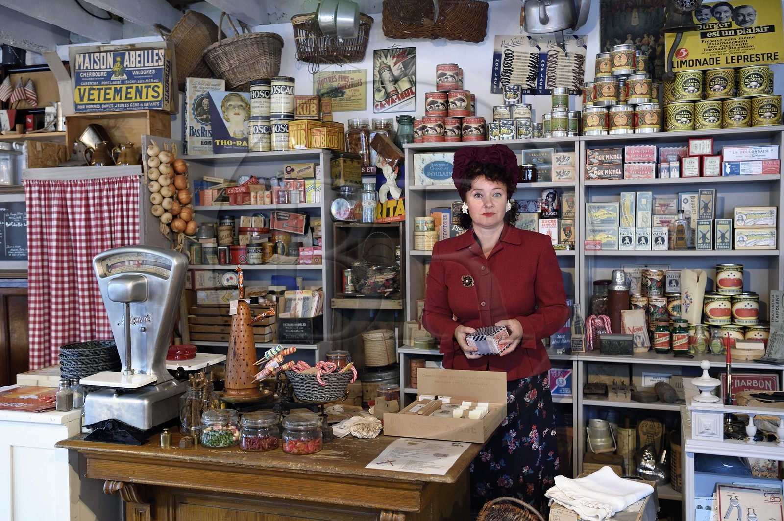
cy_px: 260
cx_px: 392
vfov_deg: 35.0
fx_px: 827
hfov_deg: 50.7
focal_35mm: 38
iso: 1600
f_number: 4.5
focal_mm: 38
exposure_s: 1/8
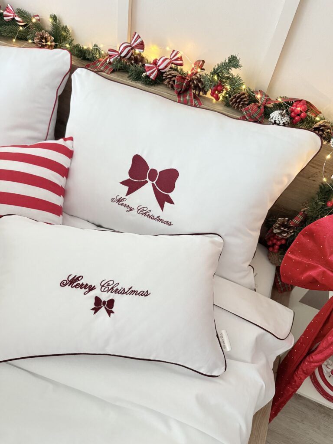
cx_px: 166
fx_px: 308
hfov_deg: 56.8
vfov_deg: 71.6
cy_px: 222
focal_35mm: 24
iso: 400
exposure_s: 1/60
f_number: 1.78
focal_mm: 6.76
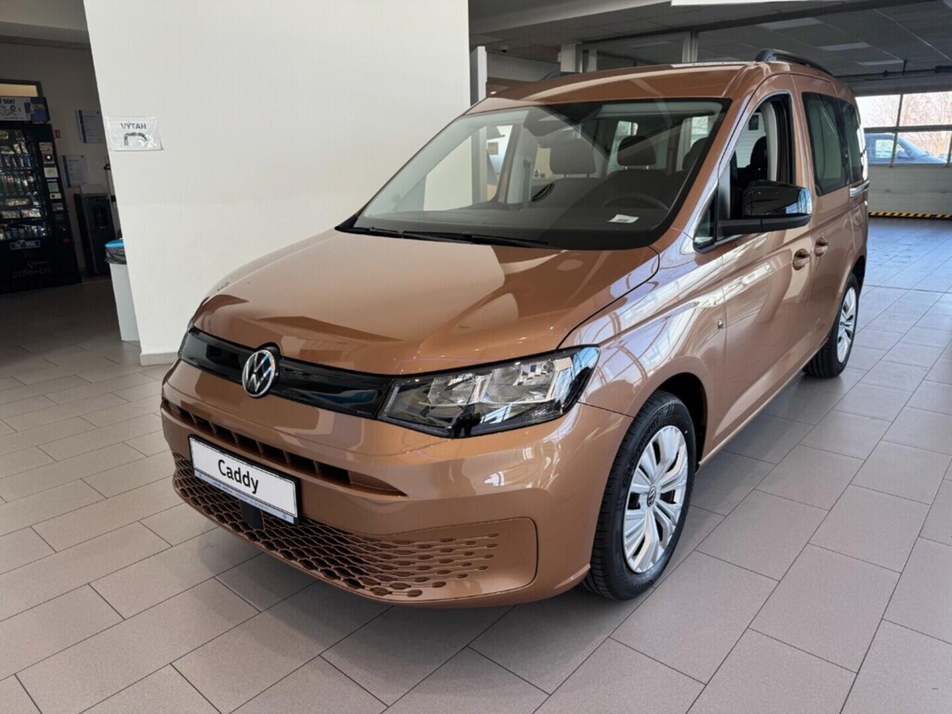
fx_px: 660
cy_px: 357
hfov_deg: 71.6
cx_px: 476
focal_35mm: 24
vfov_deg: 56.8
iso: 64
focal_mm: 6.76
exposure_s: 1/200
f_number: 1.78
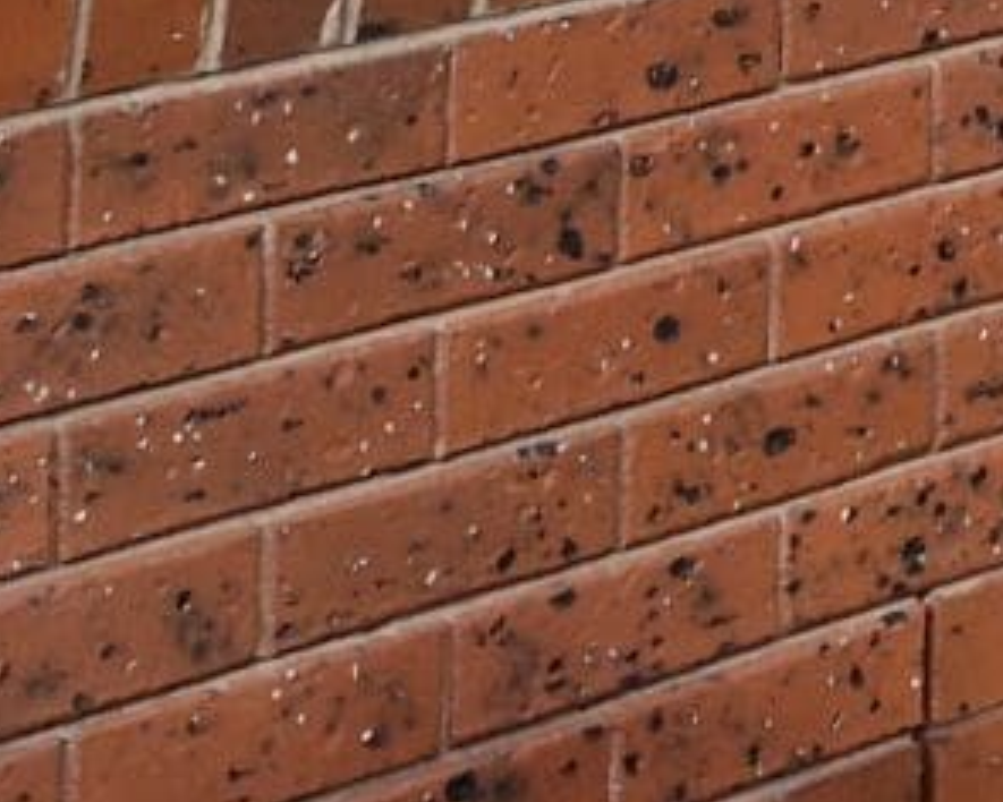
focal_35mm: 146
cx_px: 1822
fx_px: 4334
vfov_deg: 8.9
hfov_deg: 12.1
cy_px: -1478
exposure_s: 1/848
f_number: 1.8
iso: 50
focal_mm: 5.54
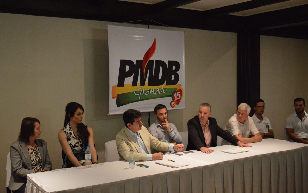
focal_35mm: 43
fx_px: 361
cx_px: 153
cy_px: 92
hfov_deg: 46.2
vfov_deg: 29.9
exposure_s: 1/125
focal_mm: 28
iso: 5600
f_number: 4.2
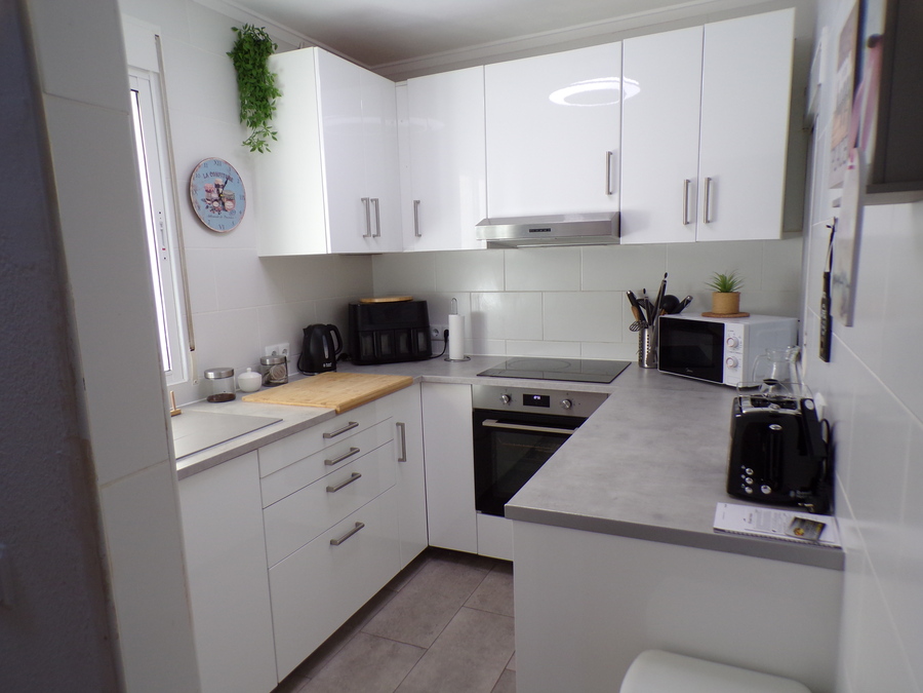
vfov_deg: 56.8
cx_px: 462
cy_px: 346
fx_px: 640
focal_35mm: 24
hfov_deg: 71.6
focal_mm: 4.3
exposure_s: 1/40
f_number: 3
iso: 100
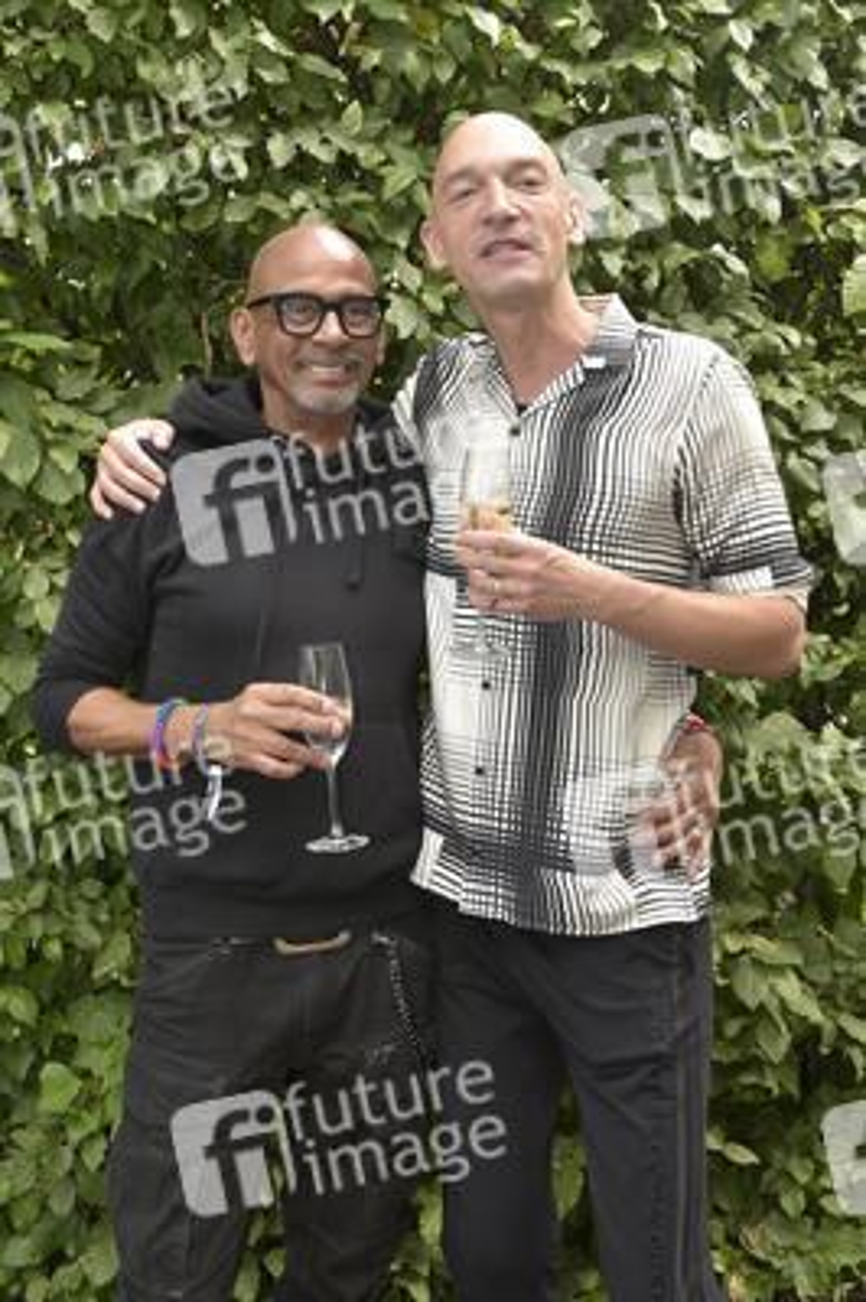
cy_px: 651
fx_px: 1301
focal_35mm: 36
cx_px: 433
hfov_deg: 36.8
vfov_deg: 53.2
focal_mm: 36
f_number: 6.3
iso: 400
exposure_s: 1/160
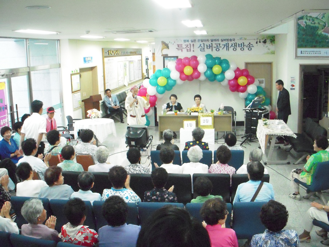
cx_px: 164
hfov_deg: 49.0
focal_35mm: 38
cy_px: 124
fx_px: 361
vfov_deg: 37.7
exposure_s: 1/60
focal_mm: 6.3
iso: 1600
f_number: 3.3
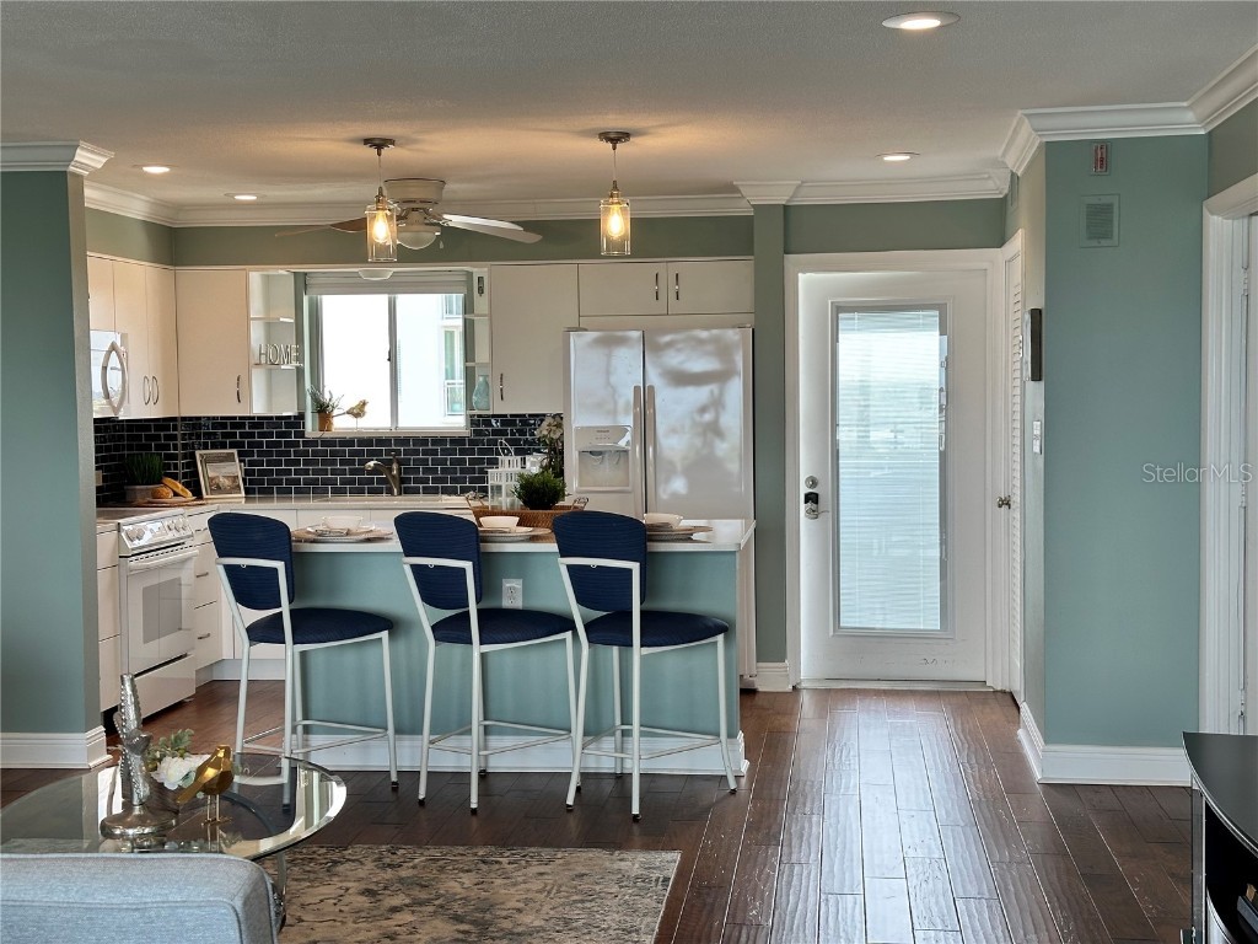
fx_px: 1744
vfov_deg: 30.3
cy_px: 472
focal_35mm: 48
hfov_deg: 39.7
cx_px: 629
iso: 50
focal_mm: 6.86
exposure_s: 1/122
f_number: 1.78
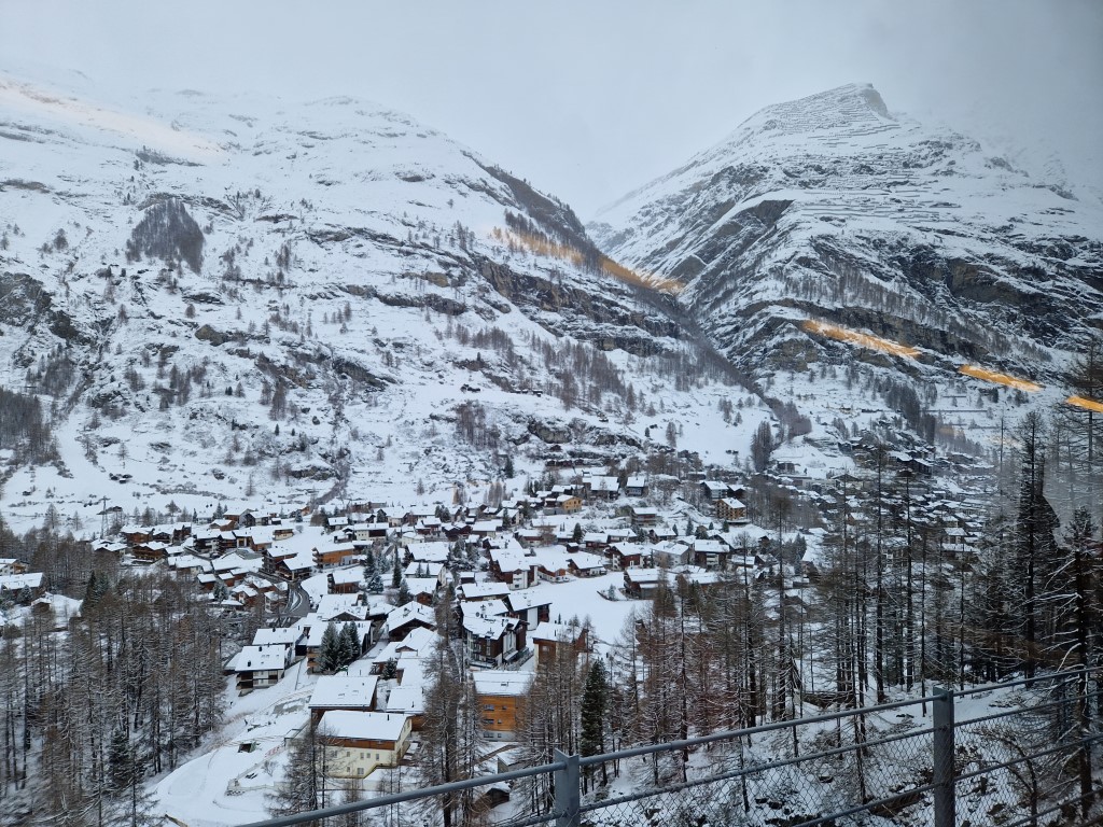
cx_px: 552
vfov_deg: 58.9
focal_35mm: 23
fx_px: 733
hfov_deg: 73.9
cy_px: 414
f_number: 1.8
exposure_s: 1/1060
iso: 50
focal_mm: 5.4
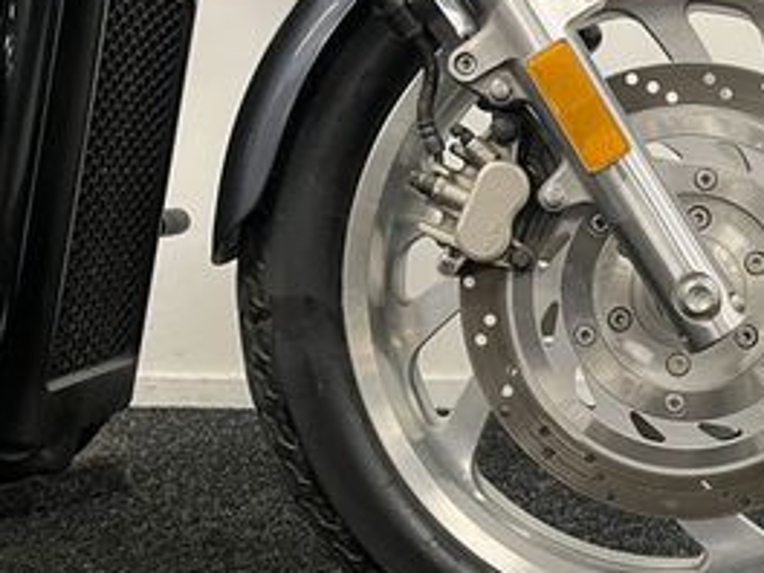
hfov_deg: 29.6
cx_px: 666
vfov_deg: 23.3
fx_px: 1390
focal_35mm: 63
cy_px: 284
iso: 160
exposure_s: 1/50
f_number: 1.6
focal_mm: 5.1
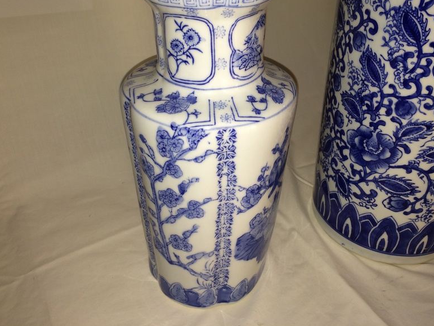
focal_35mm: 35
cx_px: 242
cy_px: 139
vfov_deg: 40.6
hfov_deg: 52.5
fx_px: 439
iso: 32
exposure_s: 1/42
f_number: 2.2
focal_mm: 4.12
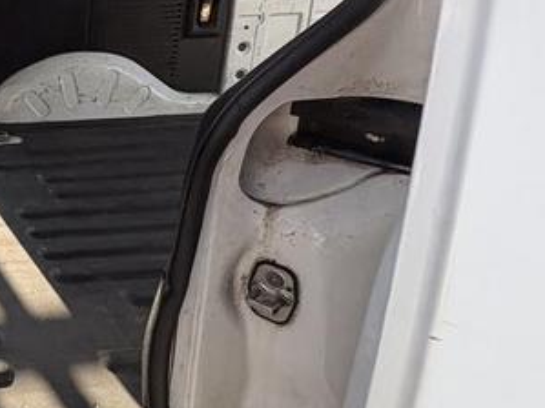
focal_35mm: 42
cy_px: 73
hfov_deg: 33.4
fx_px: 661
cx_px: -155
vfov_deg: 33.2
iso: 40
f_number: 2.2
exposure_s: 1/347
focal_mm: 2.22
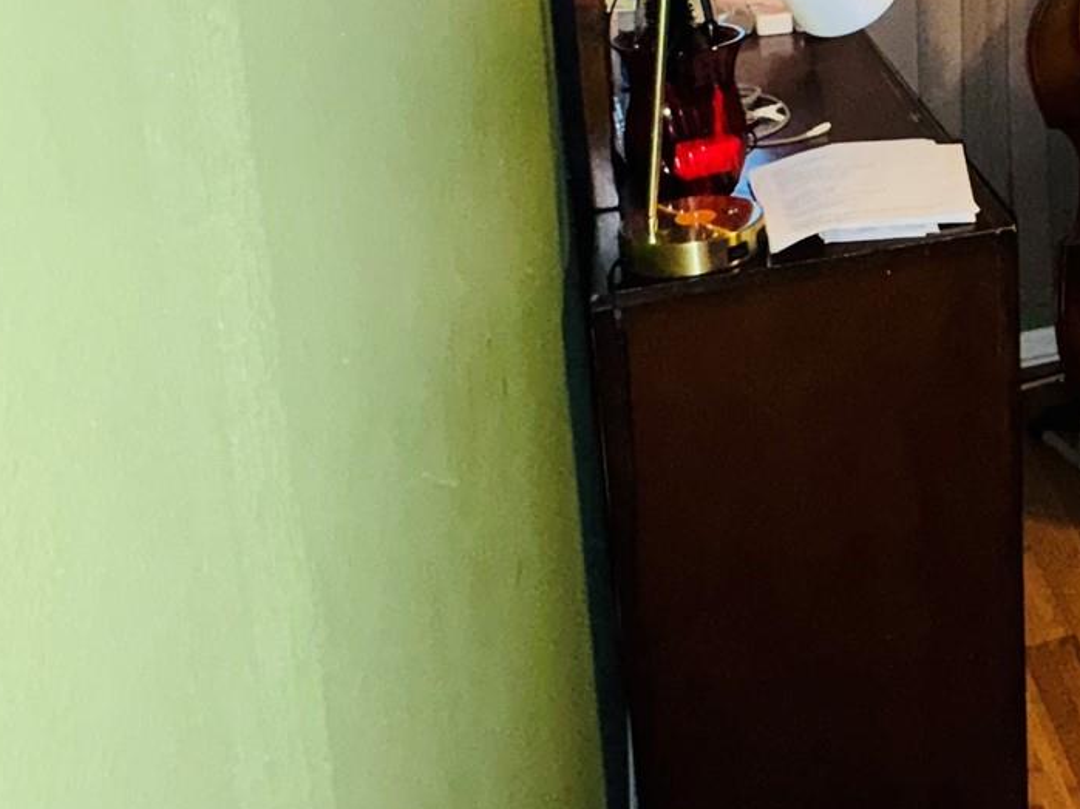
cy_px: -14
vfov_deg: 32.2
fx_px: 1279
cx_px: 1289
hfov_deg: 36.0
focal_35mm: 41
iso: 320
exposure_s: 1/40
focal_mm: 2.22
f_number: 2.2
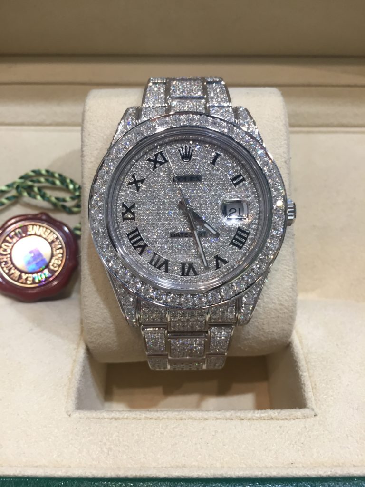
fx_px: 408
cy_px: 244
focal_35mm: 29
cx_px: 182
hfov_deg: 48.2
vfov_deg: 61.7
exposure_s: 1/33
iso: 40
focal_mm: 4.15
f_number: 2.2
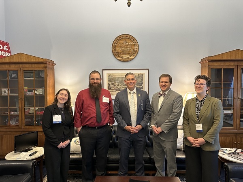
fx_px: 168
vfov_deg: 56.8
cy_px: 91
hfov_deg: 71.6
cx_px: 122
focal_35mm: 24
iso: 250
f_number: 1.78
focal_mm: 6.86
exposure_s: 1/60
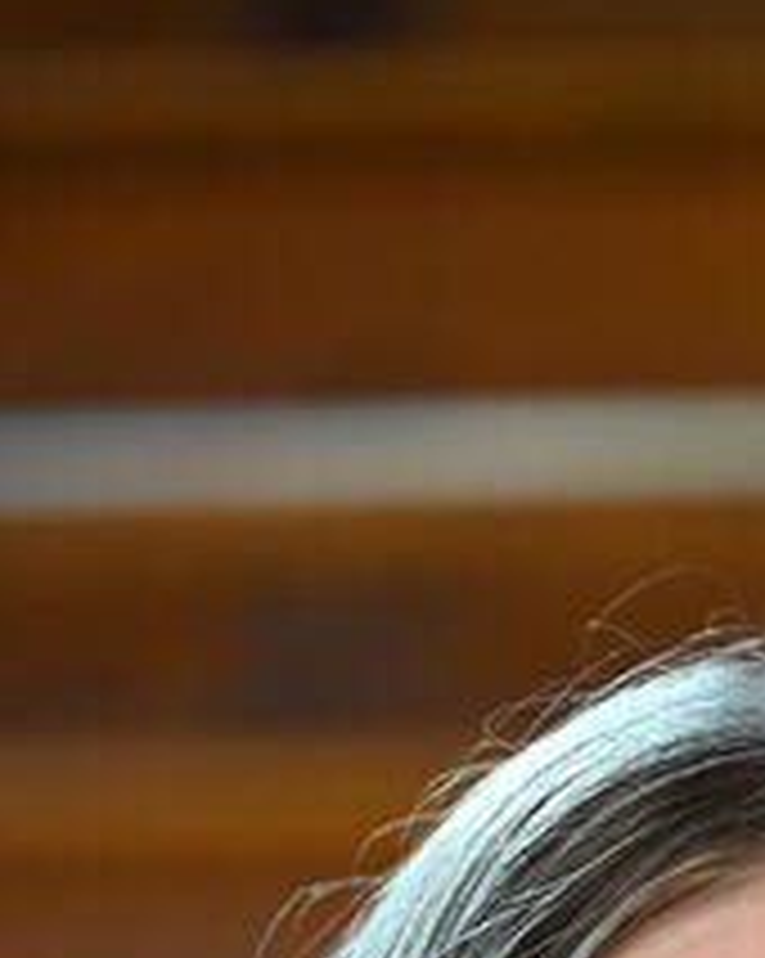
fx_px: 13037
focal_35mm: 460
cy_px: 1561
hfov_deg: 3.4
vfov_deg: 4.2
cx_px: 927
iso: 1250
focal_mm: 145
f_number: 2.8
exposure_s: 1/640
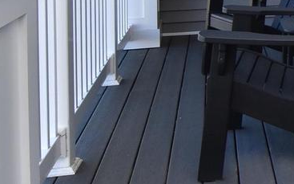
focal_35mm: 72
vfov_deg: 16.8
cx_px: 496
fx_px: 577
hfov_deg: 21.4
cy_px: -68
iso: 800
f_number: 10
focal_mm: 12
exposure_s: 1/200
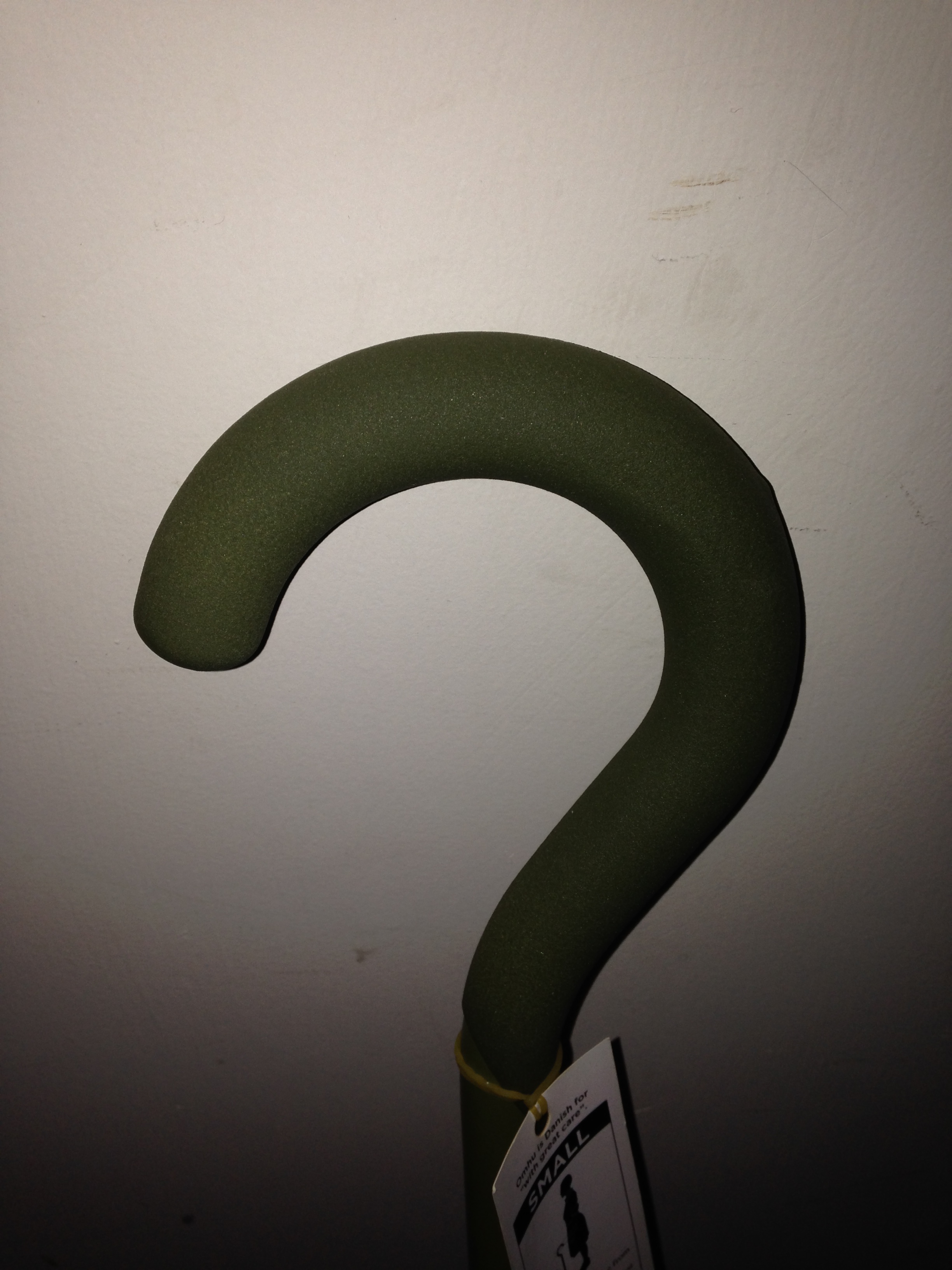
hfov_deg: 42.9
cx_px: 476
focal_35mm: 33
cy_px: 635
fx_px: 1210
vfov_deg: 55.4
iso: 50
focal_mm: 4.12
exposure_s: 1/97
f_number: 2.4
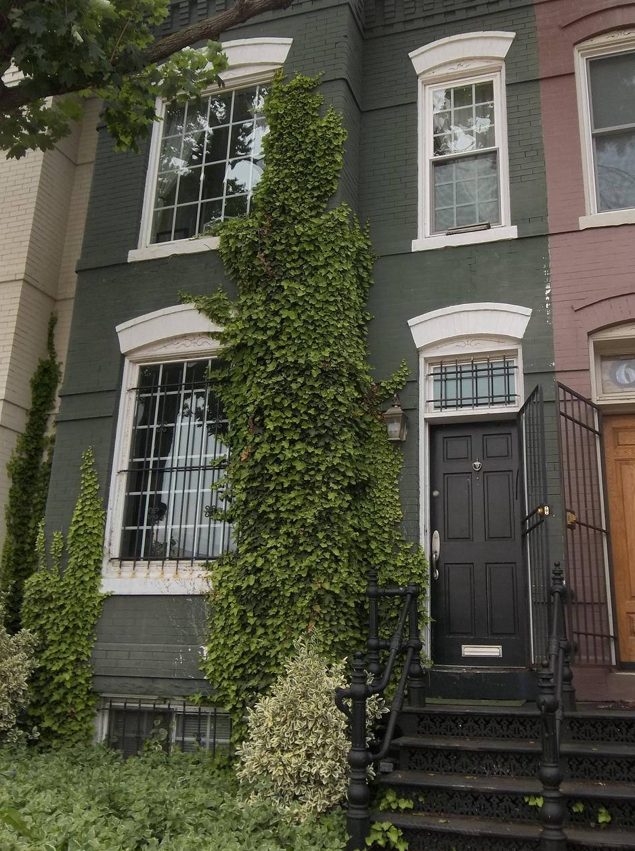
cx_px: 321
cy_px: 394
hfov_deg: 42.8
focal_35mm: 33
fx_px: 810
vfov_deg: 55.4
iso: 80
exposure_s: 1/400
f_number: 3.5
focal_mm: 4.9
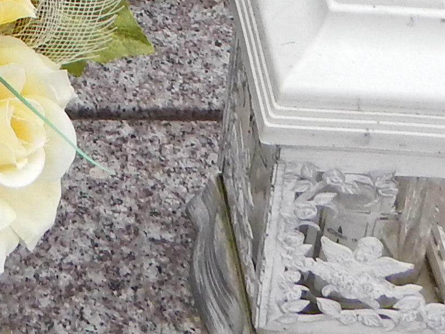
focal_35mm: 132
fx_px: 1697
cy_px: -613
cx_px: -182
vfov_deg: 9.3
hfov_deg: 14.2
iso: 125
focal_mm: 4
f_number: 3
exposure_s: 1/640
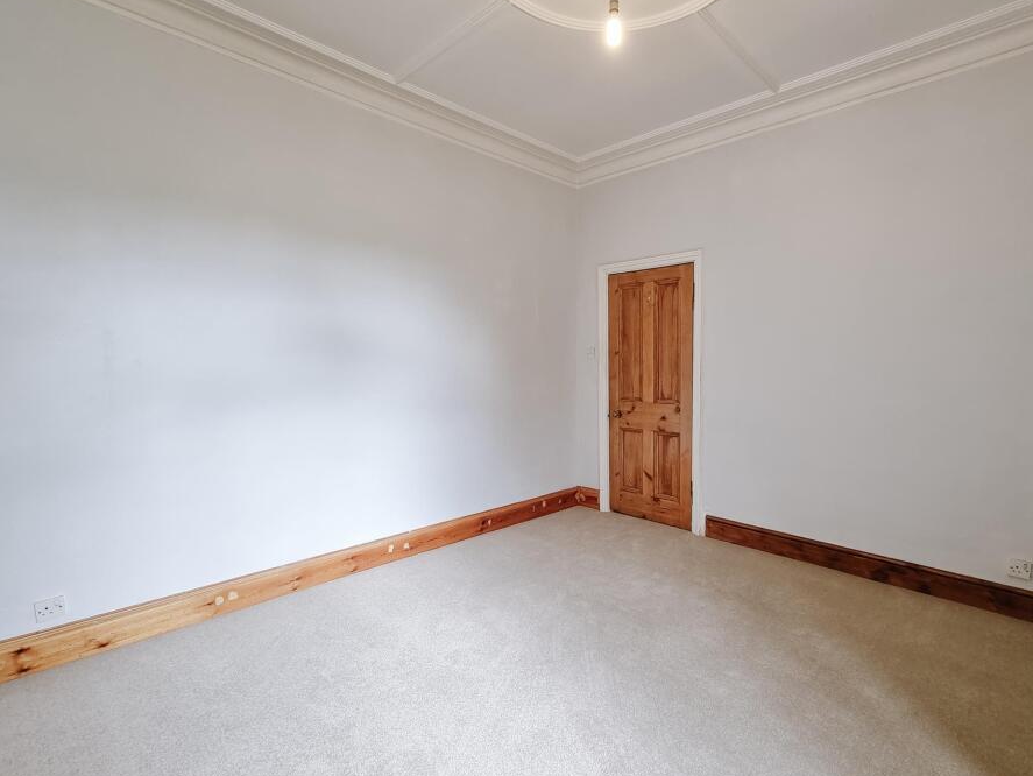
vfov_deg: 81.8
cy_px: 400
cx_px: 595
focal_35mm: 15
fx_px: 448
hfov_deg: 97.4
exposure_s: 1/50
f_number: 2.2
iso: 160
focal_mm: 2.2
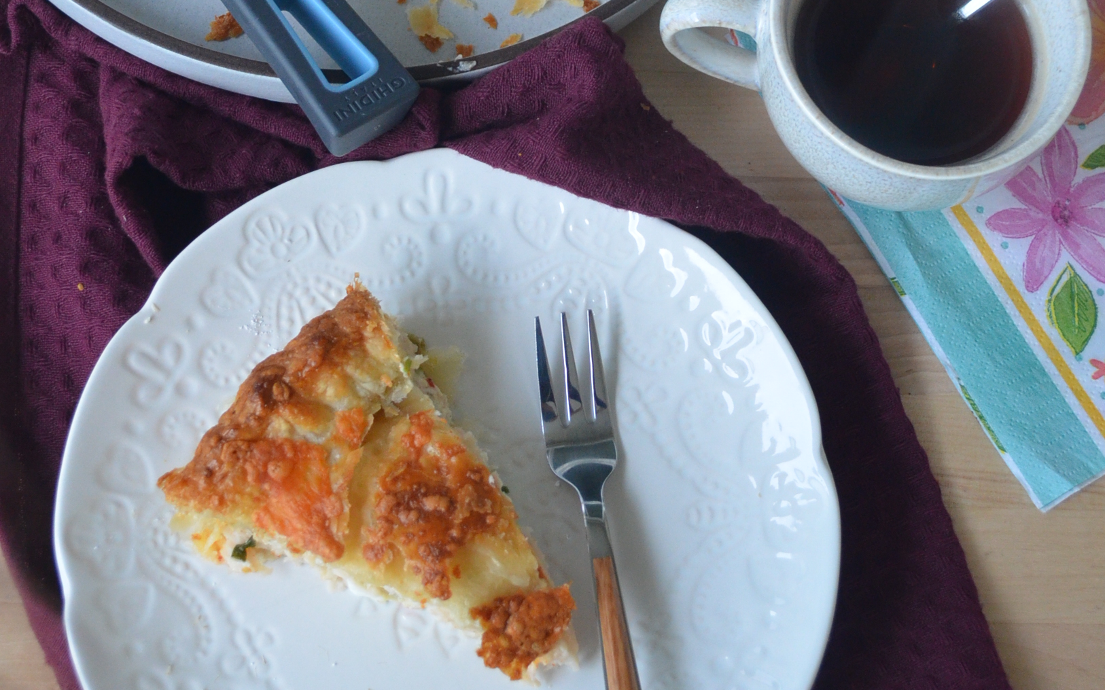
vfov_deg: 17.6
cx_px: 552
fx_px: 2228
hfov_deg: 27.9
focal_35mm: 74
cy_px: 253
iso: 1600
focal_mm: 32
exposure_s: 1/50
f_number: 4.8
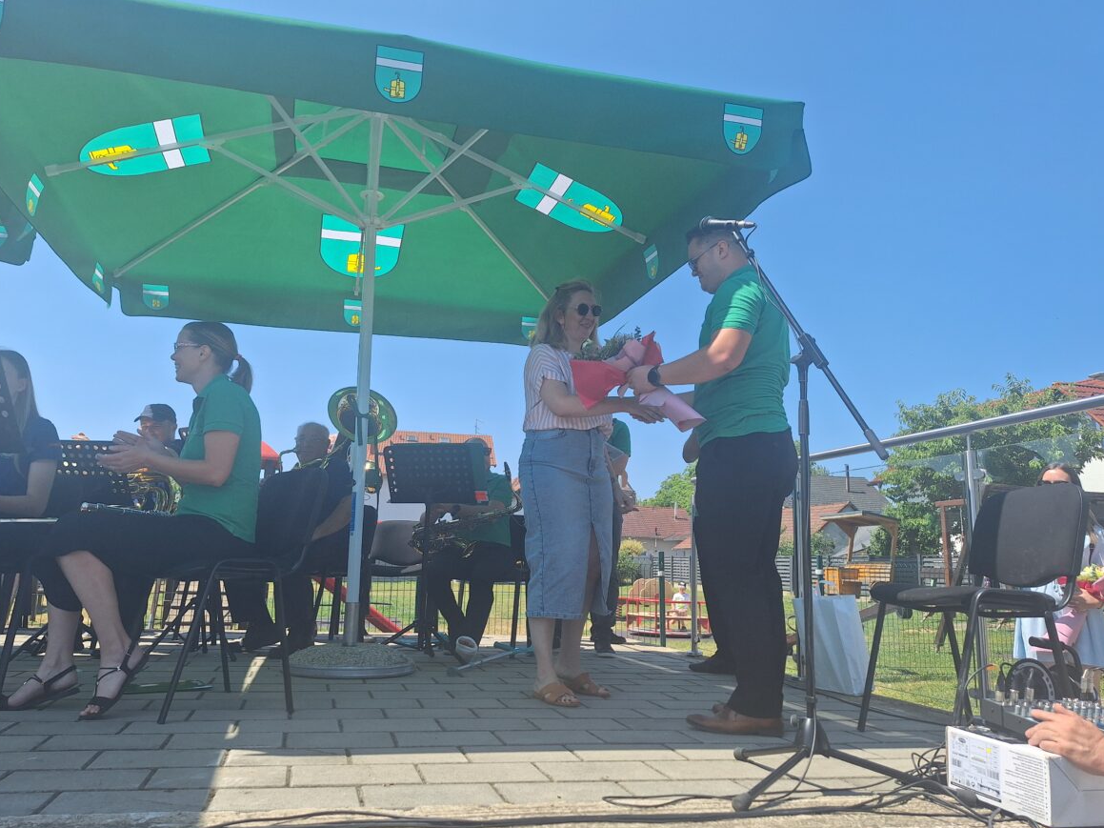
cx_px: 510
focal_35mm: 25
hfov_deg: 69.3
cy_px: 404
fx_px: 797
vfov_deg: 54.9
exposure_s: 1/1818
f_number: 1.8
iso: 40
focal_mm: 5.54
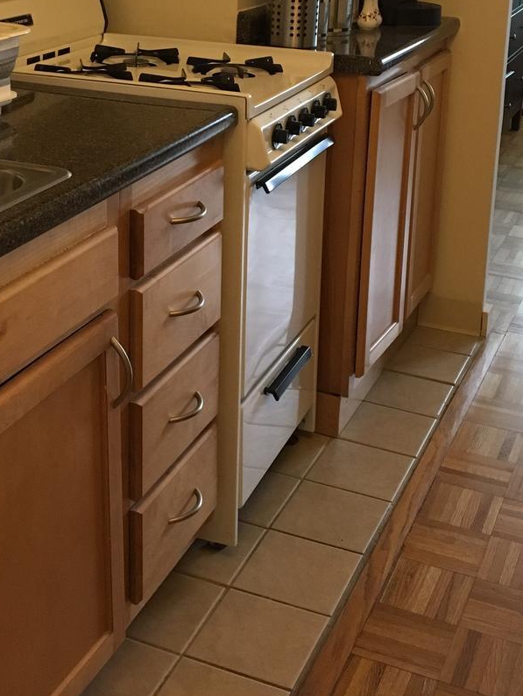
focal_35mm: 56
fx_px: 1127
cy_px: 161
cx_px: 230
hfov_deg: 26.1
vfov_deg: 33.5
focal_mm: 4.15
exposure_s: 1/30
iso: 160
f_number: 2.2
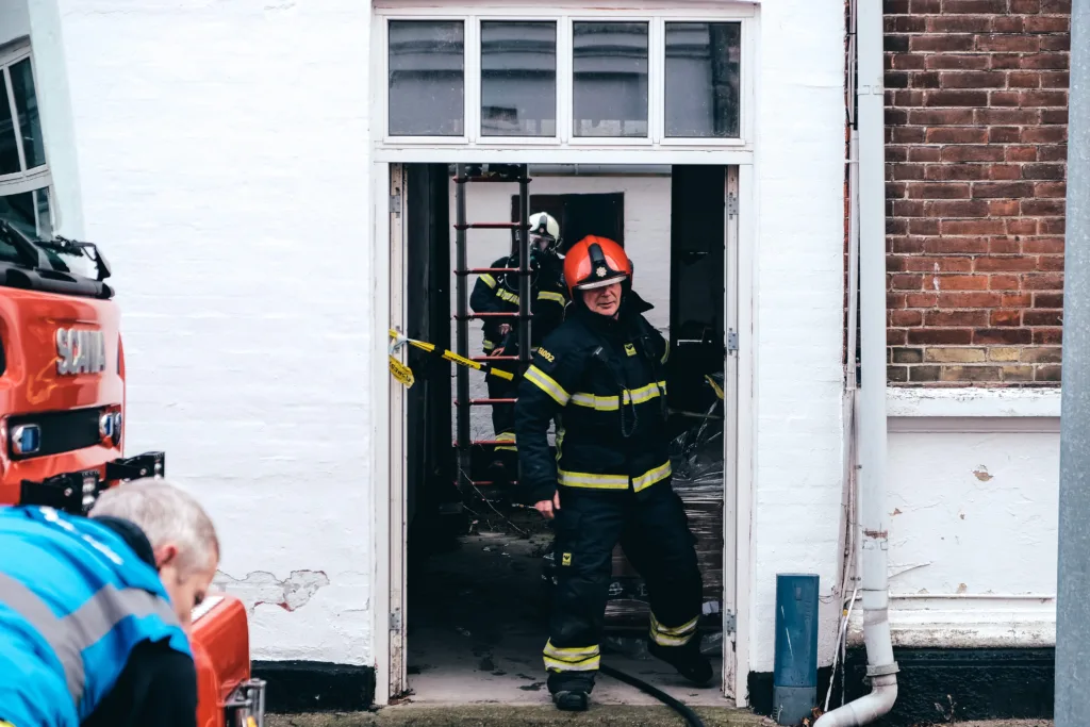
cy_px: 364
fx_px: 2513
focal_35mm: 83
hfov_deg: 24.5
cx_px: 545
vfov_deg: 16.5
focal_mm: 55
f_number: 4
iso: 200
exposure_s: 1/125
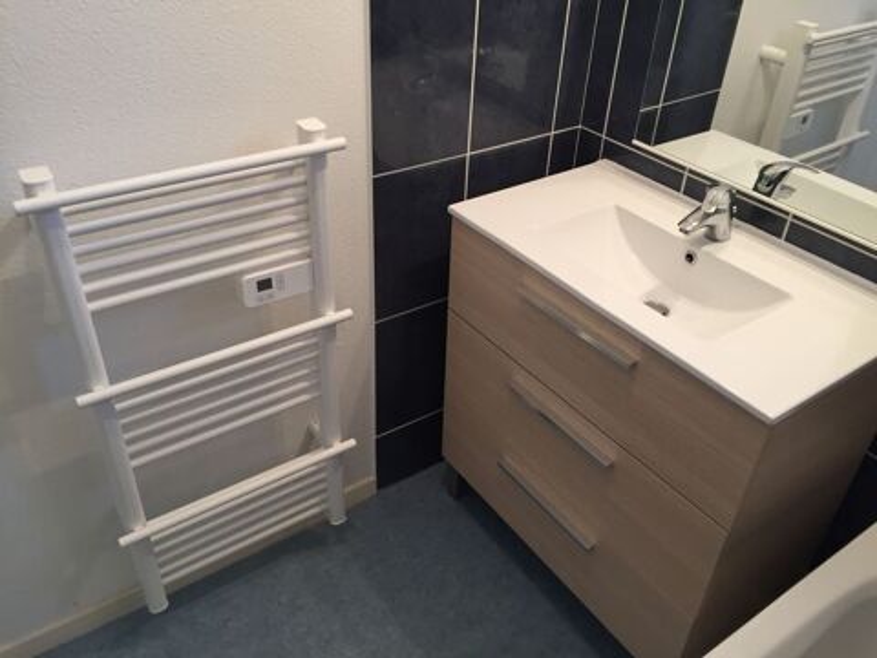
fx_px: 735
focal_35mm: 29
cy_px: 329
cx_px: 438
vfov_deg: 48.2
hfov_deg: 61.7
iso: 50
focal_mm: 4.15
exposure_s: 1/33
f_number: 2.2
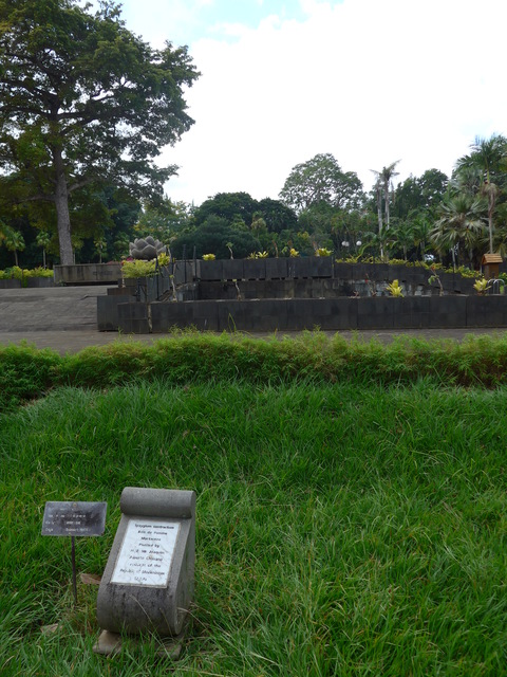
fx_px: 566
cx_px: 254
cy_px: 338
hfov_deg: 48.2
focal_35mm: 29
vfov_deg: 61.7
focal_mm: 6
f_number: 2.8
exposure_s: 1/320
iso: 80
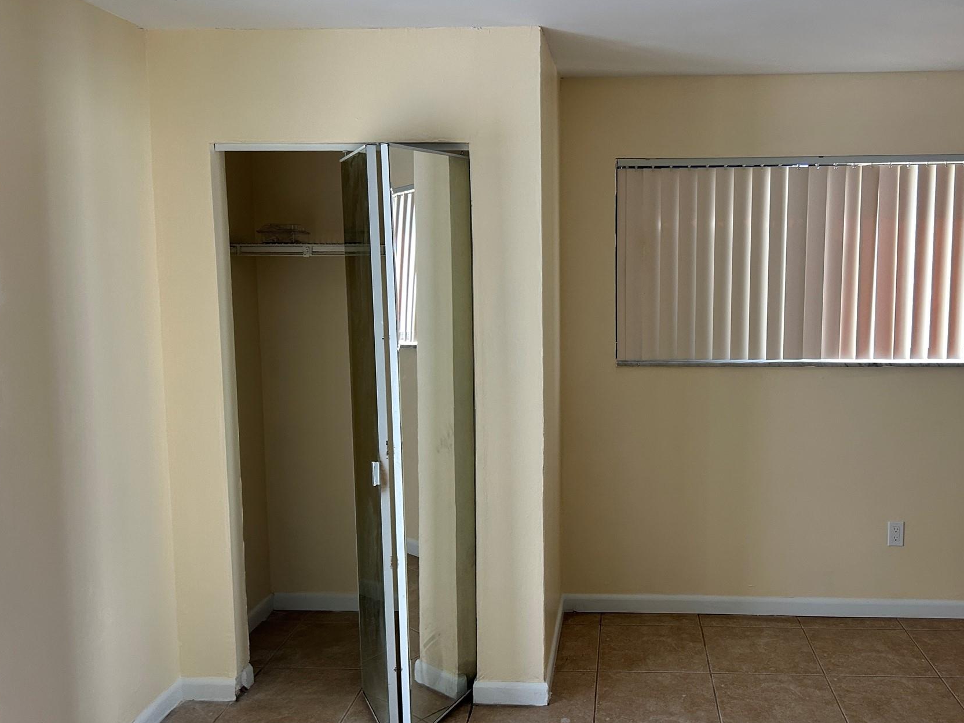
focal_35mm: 32
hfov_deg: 56.3
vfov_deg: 44.2
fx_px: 891
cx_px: 585
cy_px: 367
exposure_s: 1/108
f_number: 1.5
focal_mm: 5.7
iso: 125
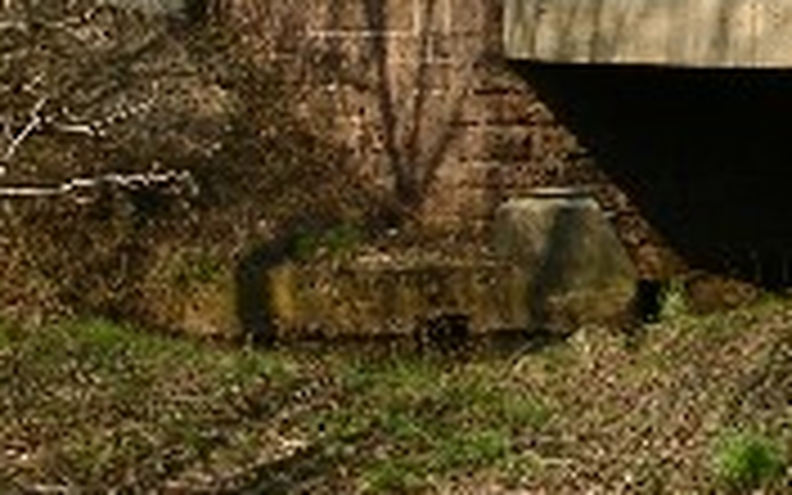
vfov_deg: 9.4
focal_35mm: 138
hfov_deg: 14.7
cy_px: -99
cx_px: 929
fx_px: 2979
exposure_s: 1/123
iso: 50
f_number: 7.2
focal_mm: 10
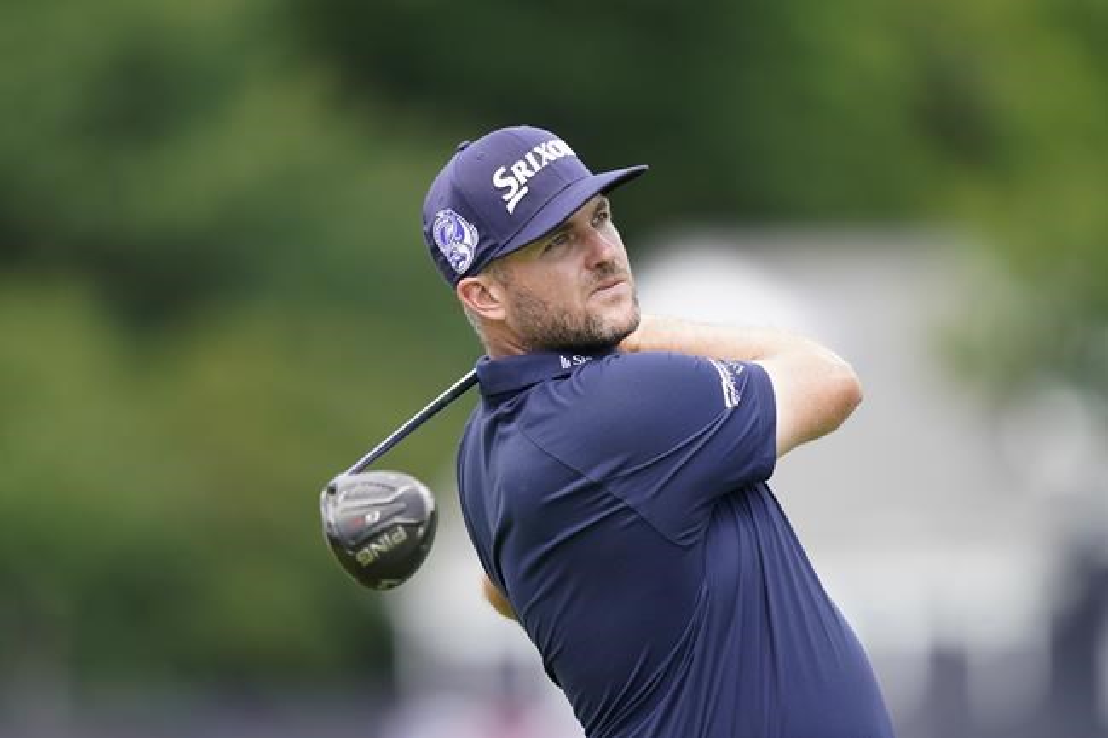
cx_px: 554
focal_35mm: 560
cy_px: 369
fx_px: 17230
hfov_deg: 3.7
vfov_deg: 2.5
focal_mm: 560
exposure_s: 1/1250
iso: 1250
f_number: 4
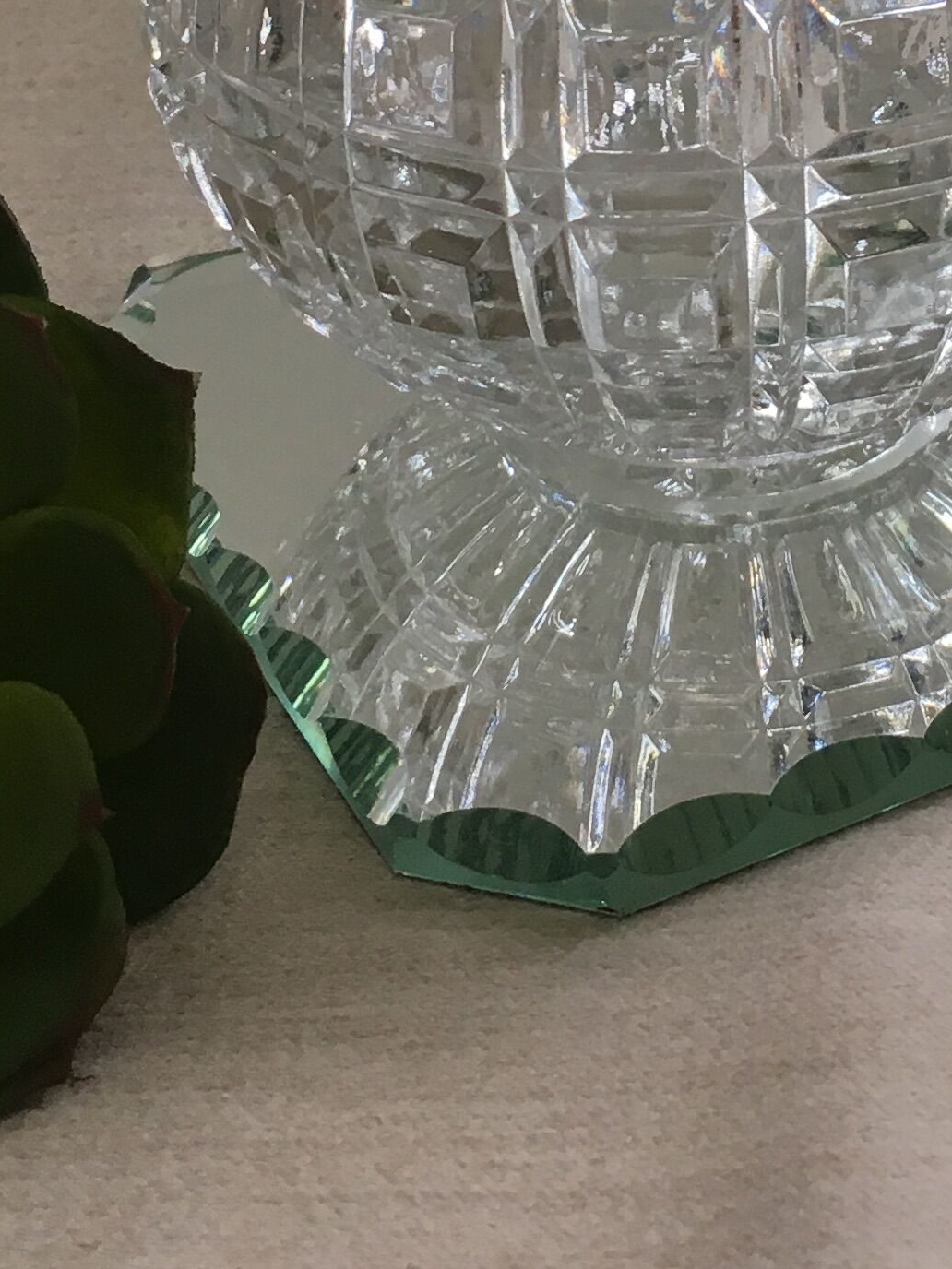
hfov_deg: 17.1
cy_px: -50
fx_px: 3117
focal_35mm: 85
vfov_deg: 22.0
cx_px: 840
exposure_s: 1/33
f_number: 2.2
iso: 32
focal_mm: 4.15
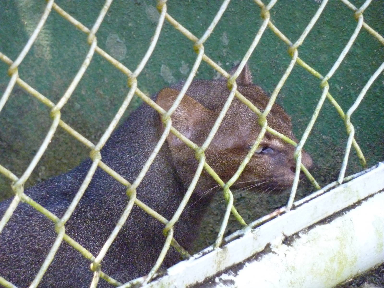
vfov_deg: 5.0
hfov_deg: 6.6
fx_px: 3328
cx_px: 192
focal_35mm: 300
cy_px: 144
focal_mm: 49.2
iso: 800
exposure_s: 1/100
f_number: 4.9
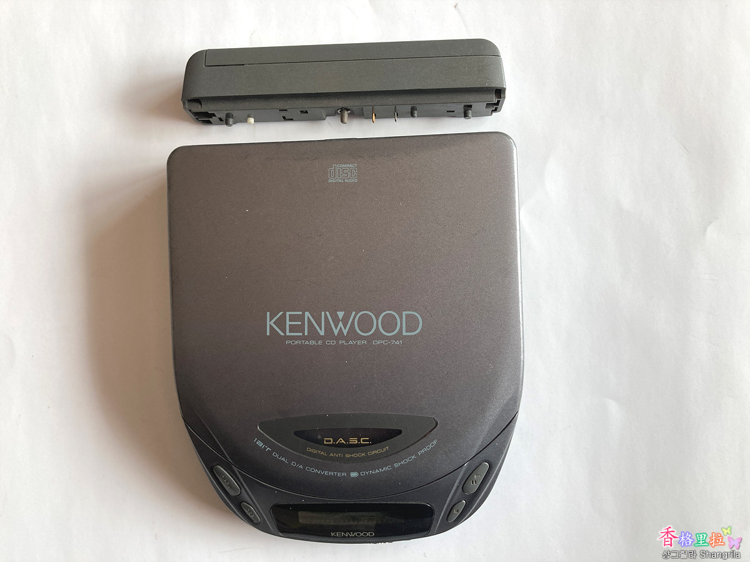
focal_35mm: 28
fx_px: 607
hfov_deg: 63.4
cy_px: 281
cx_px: 375
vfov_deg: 49.7
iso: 50
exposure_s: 1/121
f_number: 1.8
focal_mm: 3.99
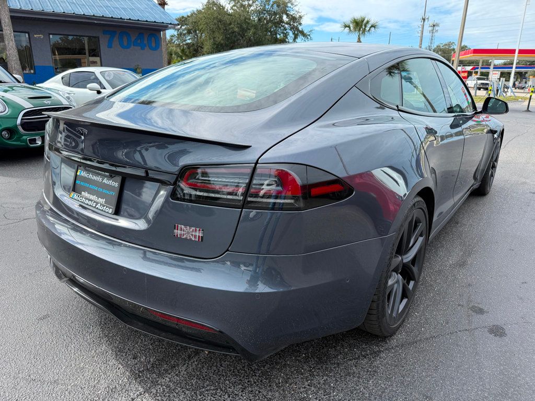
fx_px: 371
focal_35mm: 24
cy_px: 200
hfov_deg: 71.6
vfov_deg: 56.8
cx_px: 268
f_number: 1.78
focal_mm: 6.76
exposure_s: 1/2525
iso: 100
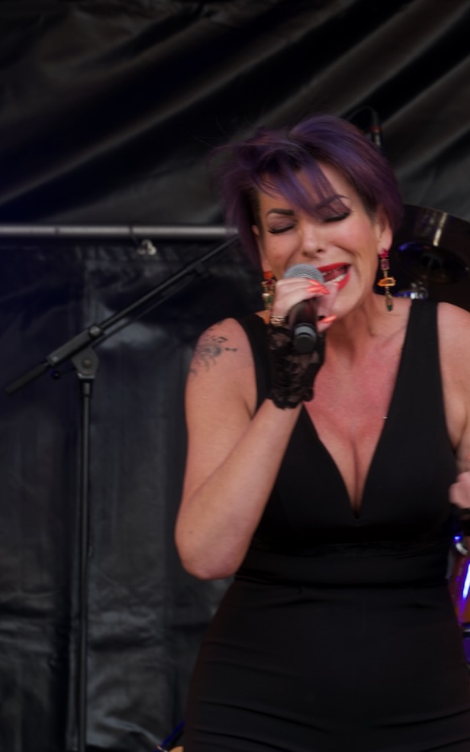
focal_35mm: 204
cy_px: 304
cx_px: 320
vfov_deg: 10.3
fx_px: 4179
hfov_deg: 6.4
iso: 100
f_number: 4
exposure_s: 1/125
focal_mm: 56.39
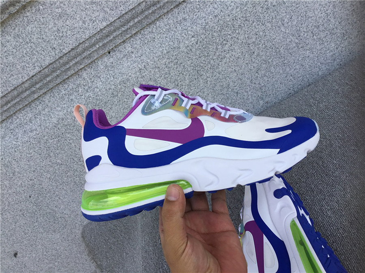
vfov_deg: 45.4
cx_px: 182
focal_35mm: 31
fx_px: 327
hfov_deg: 58.4
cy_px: 136
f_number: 2.4
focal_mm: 3.3
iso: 25
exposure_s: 1/522
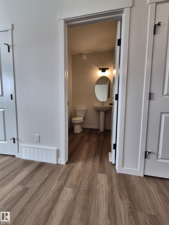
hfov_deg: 89.9
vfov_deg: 106.2
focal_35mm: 13
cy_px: 112
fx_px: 85
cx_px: 84
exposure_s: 1/120
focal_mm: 1.74
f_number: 2.2
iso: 50
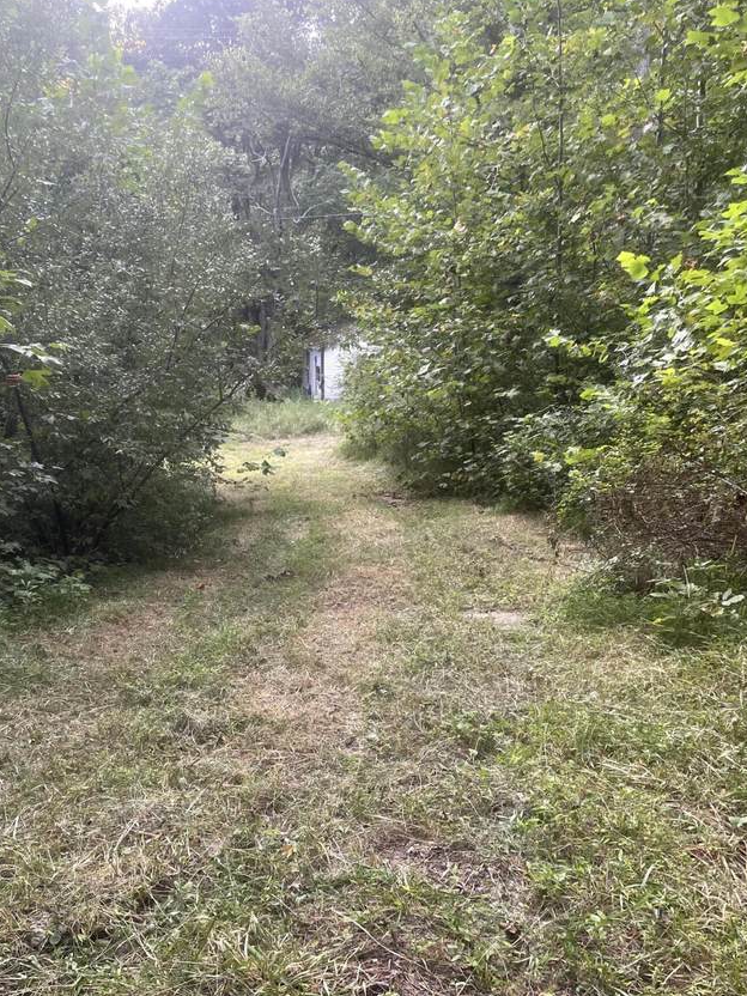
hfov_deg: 46.7
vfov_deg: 59.8
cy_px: 558
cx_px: 328
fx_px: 863
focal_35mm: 30
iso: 125
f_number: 1.6
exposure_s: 1/121
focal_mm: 4.2
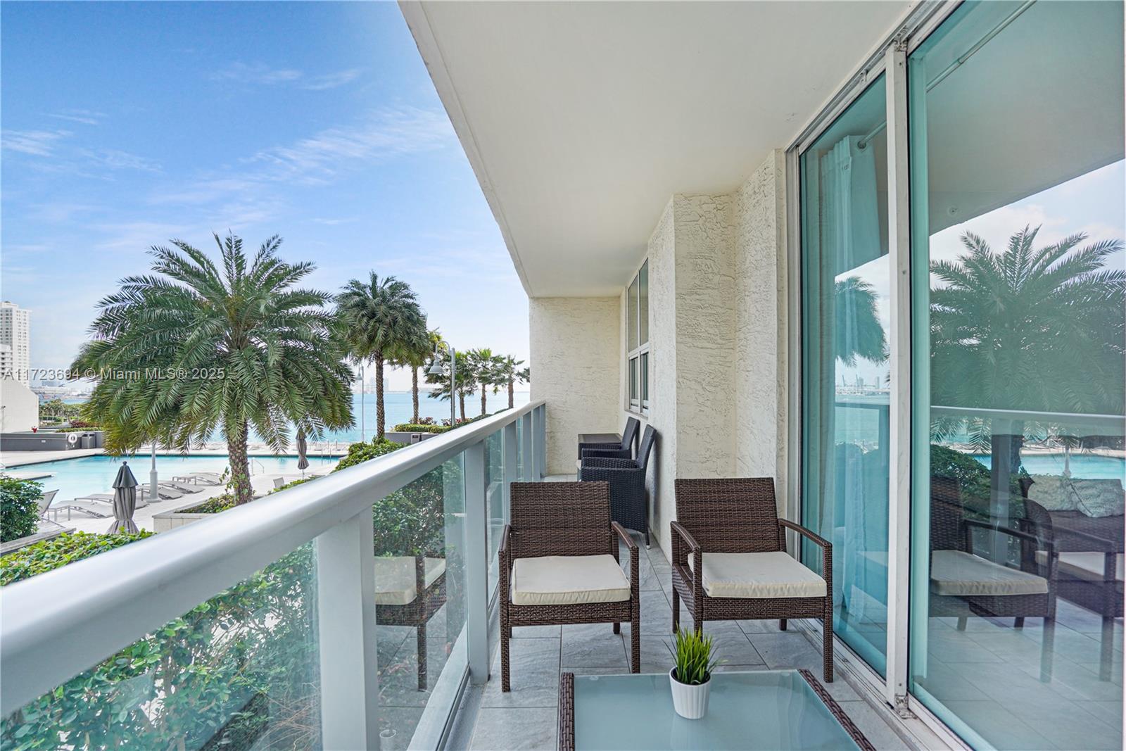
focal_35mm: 16
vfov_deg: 73.8
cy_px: 376
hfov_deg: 96.7
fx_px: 500
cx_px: 563
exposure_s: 1/200
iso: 125
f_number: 5.6
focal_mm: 16
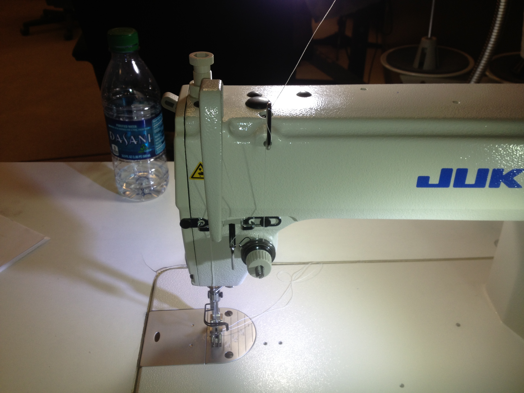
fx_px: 530
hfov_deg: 52.6
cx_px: 262
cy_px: 196
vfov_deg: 40.7
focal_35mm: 35
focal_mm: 4.28
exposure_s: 1/138
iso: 50
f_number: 2.4
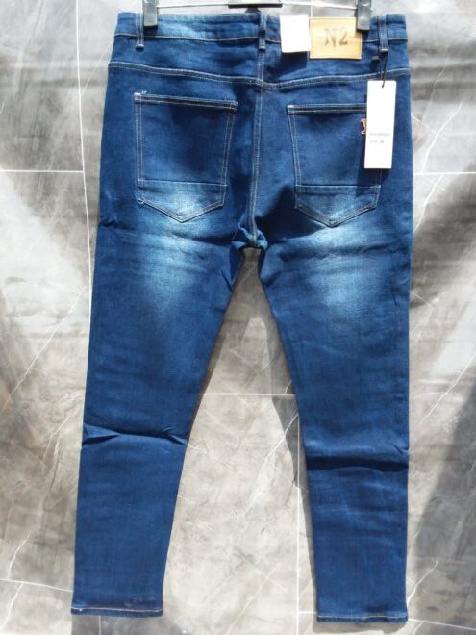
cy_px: 318
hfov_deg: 51.4
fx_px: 495
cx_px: 238
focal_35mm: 27
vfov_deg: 65.3
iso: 40
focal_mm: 2.91
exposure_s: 1/587
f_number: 1.9
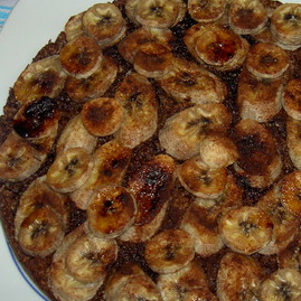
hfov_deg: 26.8
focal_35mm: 64
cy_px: 144
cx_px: 179
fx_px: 630
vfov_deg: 26.9
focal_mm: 8
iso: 100
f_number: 2.8
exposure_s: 1/60
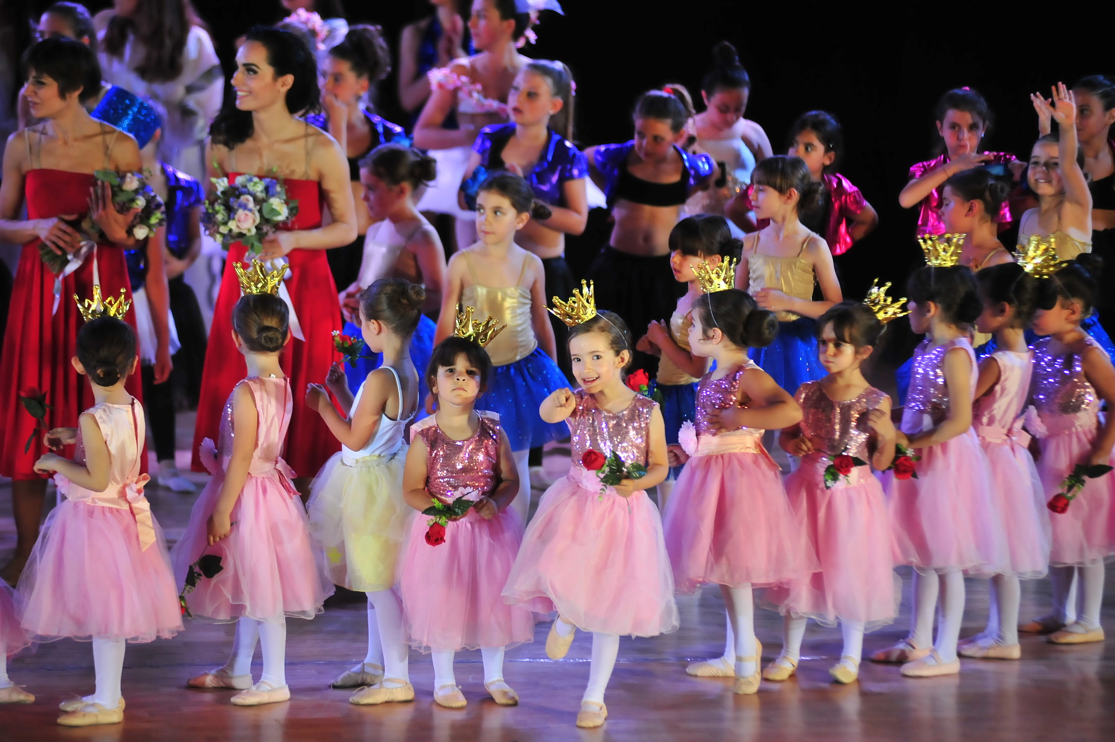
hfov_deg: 12.8
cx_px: 558
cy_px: 371
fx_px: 4952
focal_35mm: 160
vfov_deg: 8.6
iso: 2000
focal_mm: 160
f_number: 2.8
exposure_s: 1/2500
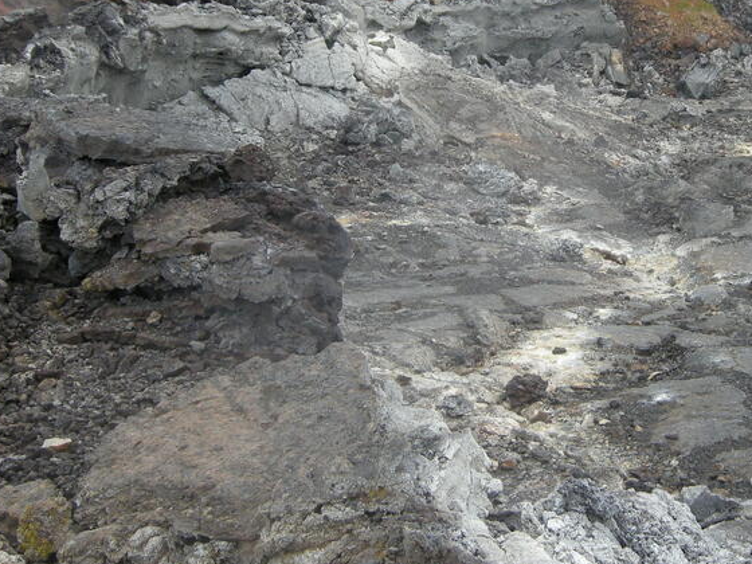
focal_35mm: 64
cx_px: 563
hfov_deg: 29.8
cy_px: 187
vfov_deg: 22.8
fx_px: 1390
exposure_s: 1/154
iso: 100
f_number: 3.8
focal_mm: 7.5
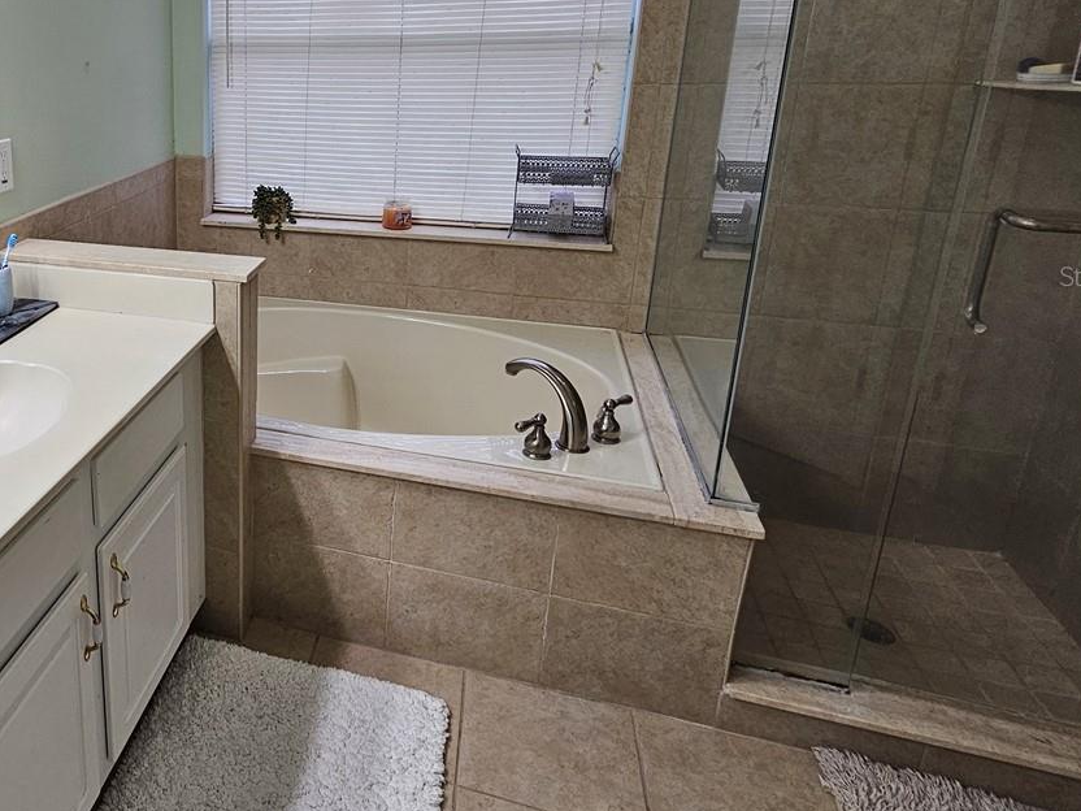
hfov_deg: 60.6
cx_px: 143
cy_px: 276
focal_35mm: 25
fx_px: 781
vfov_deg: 53.9
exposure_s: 1/60
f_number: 2.2
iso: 64
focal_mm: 2.2
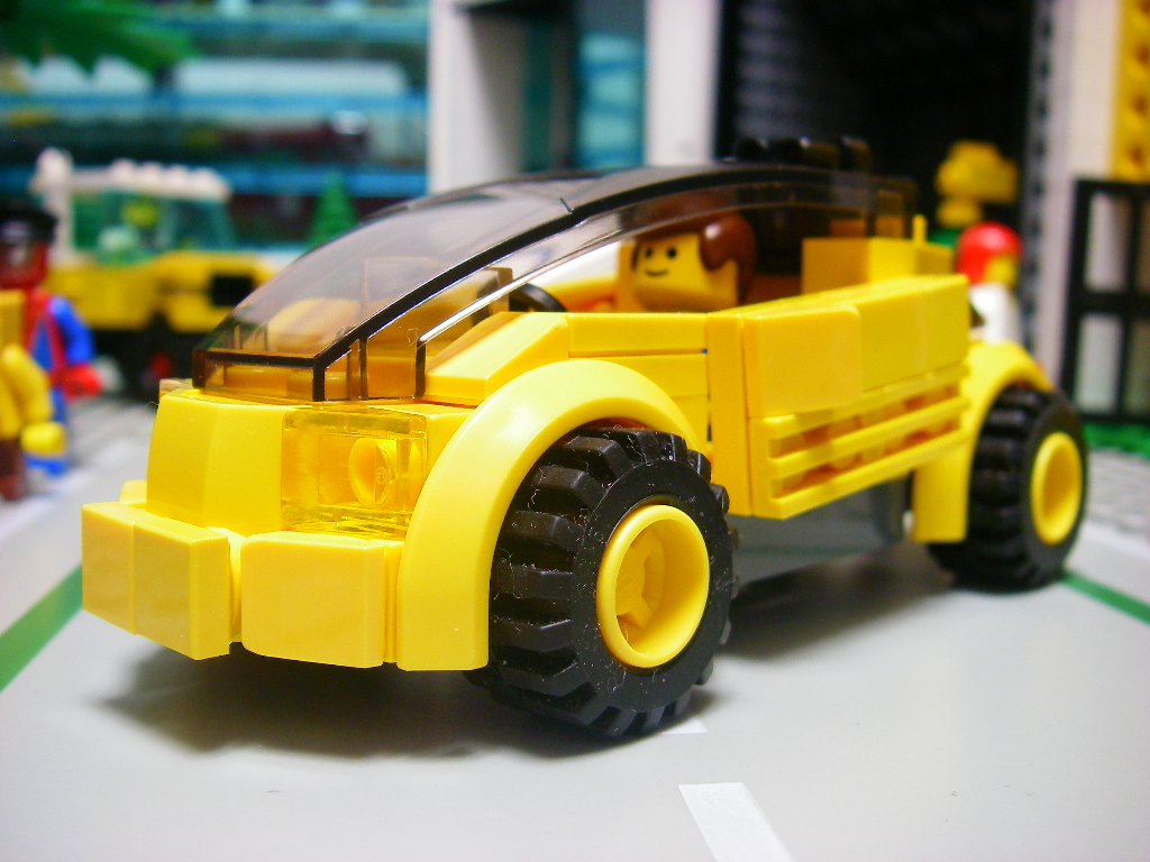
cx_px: 575
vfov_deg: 37.7
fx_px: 1262
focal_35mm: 38
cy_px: 431
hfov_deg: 49.0
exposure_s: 1/10
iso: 200
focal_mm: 6.3
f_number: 3.3
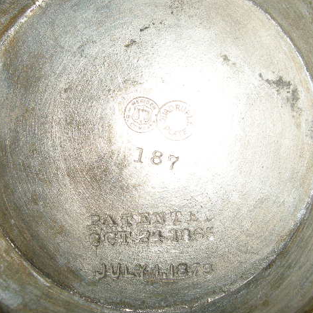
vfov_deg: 38.3
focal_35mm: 44
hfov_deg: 38.3
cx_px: 154
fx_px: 450
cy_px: 156
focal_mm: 7.9
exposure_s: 1/60
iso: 64
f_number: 8
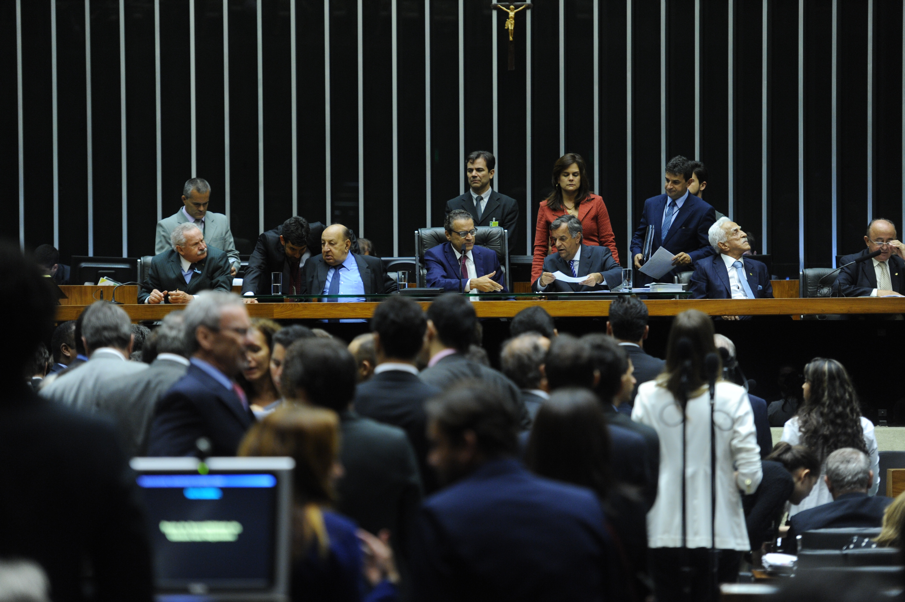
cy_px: 301
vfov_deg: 10.1
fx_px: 3392
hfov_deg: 15.2
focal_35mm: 135
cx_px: 452
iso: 1600
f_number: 2.8
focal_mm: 135
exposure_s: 1/80
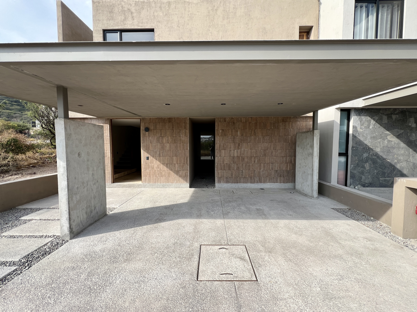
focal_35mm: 13
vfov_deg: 89.9
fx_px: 157
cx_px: 208
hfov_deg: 106.2
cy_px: 156
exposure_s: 1/372
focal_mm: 1.57
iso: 32
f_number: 1.8
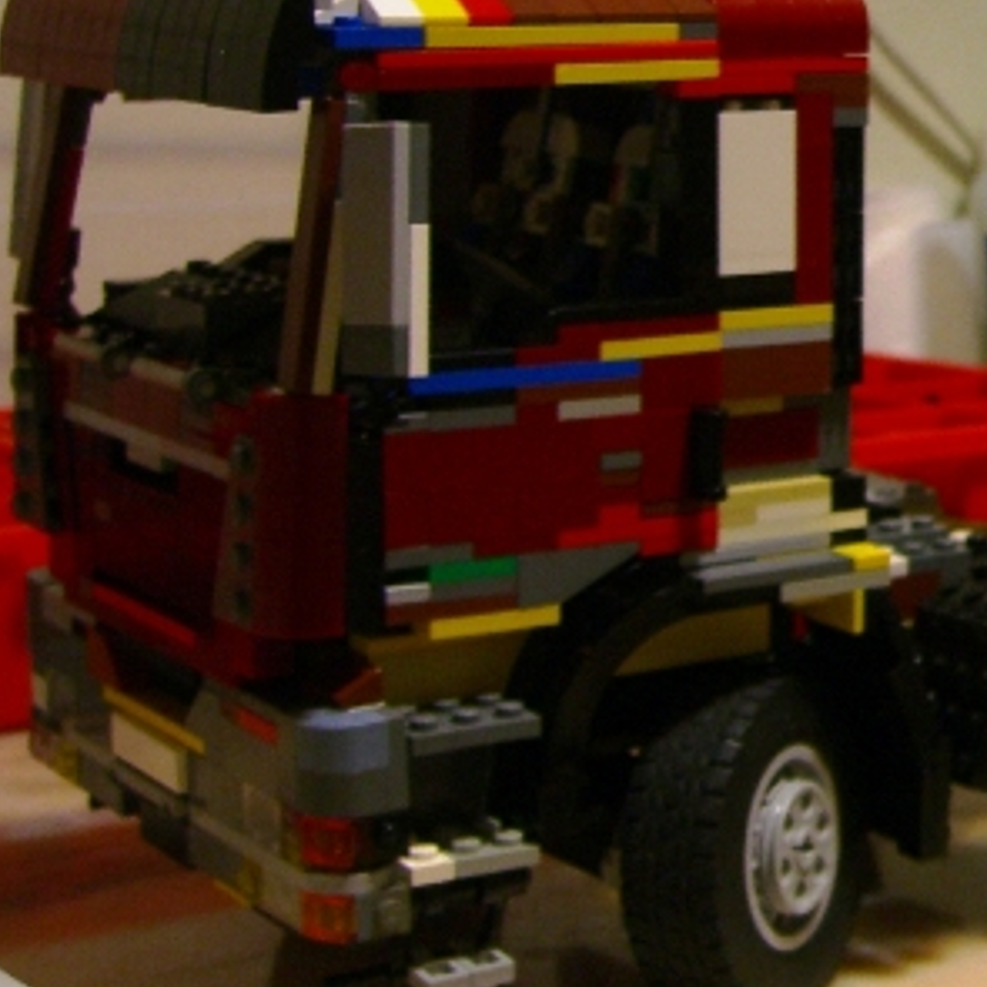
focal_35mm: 91
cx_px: 1218
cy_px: 207
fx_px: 2936
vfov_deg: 18.9
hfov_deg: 18.0
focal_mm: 7.9
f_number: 2.8
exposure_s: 1/8
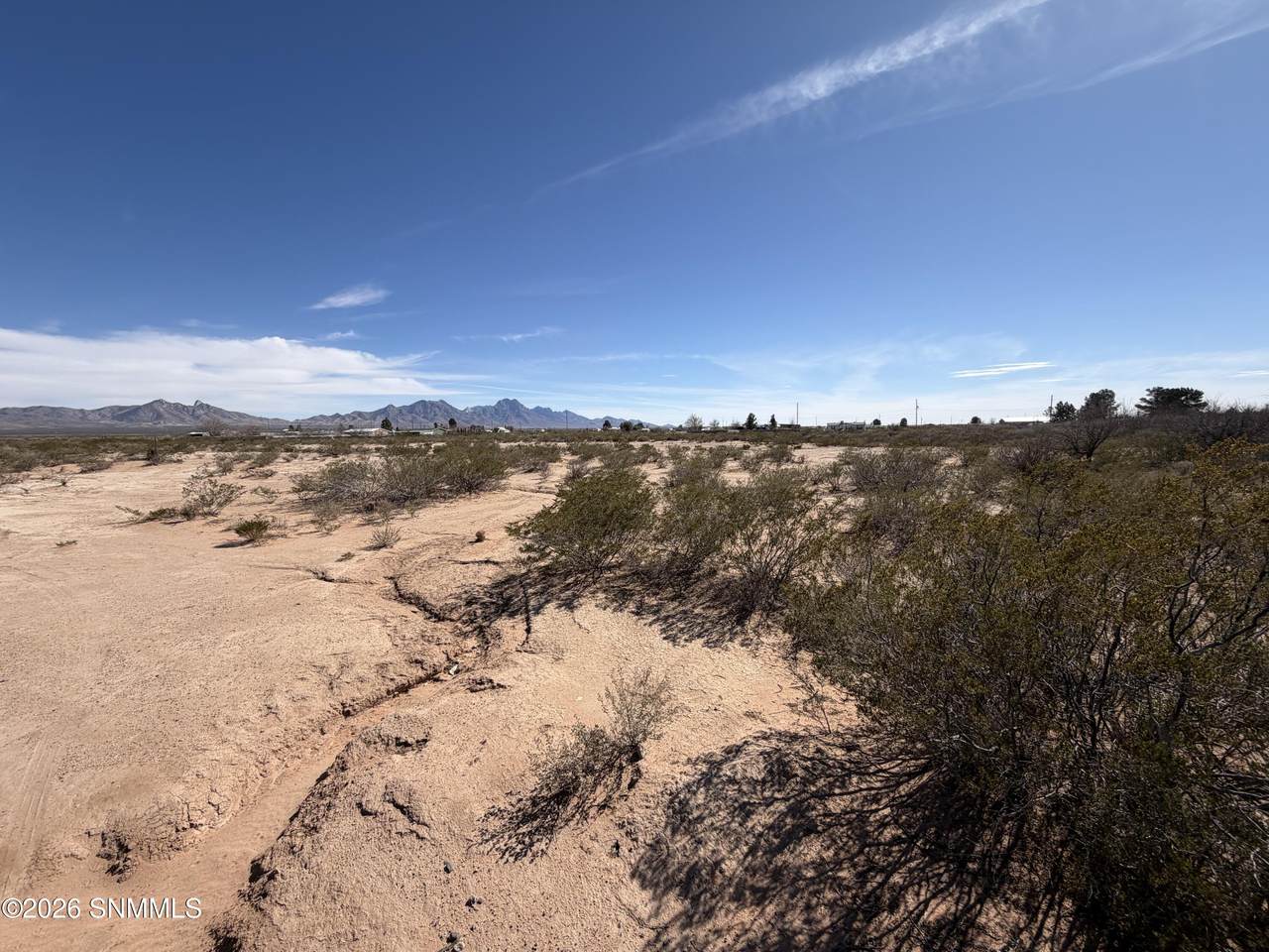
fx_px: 513
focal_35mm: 14
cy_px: 476
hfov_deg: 102.1
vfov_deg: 85.7
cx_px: 634
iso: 20
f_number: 2.2
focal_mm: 2.22
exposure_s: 1/1259
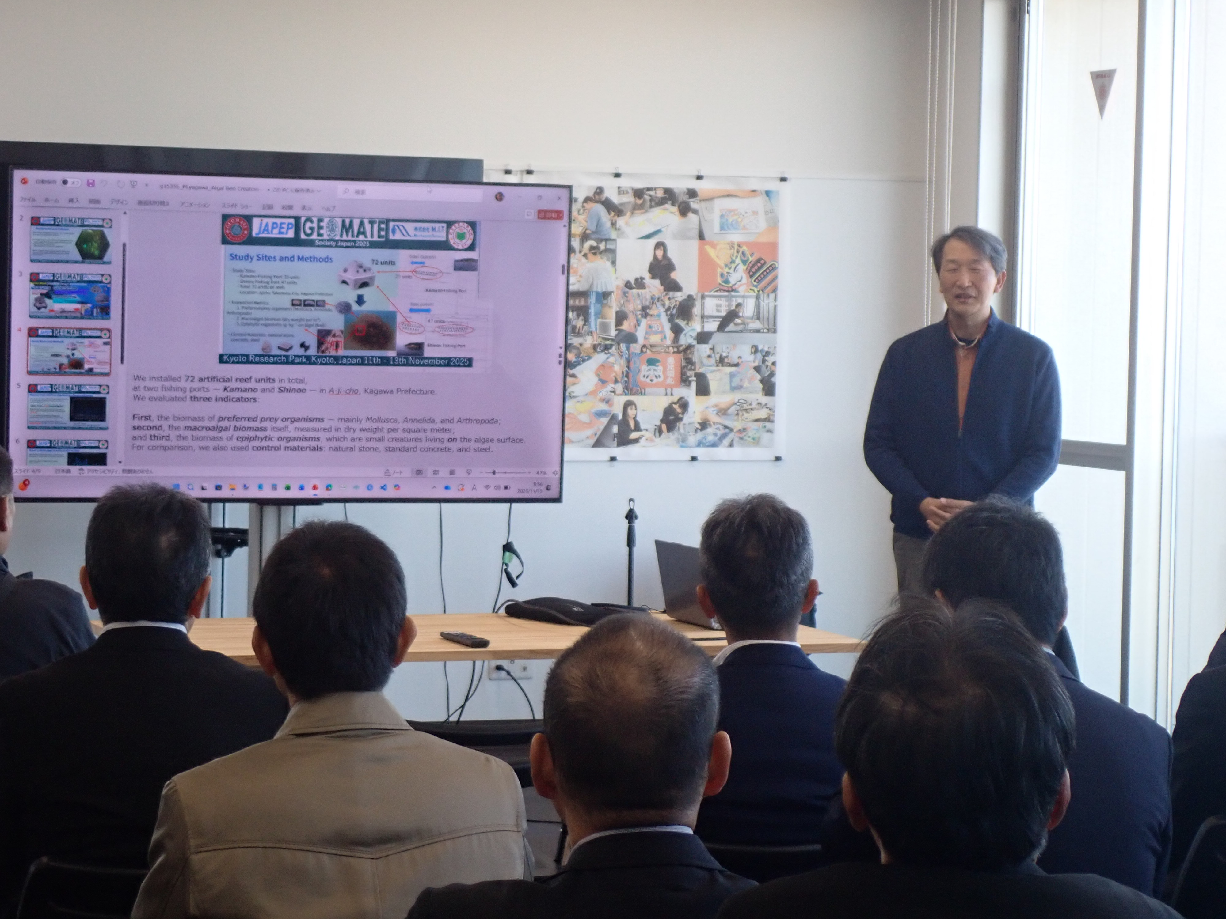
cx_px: 613
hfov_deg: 19.6
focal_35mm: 100
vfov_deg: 14.8
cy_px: 460
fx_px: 3542
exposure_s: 1/100
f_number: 4.9
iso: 400
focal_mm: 18
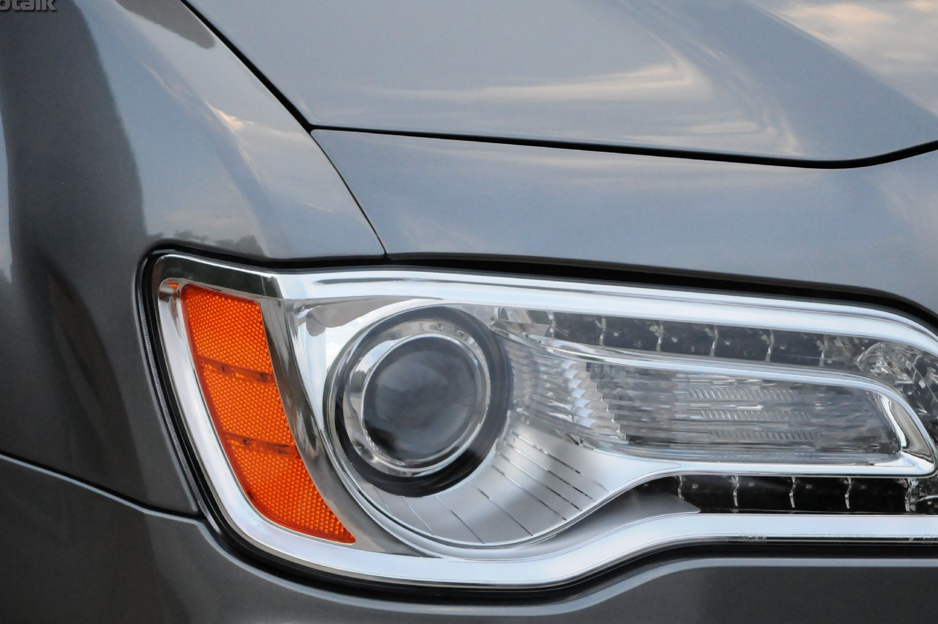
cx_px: 564
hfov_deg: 13.0
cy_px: 401
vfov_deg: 8.7
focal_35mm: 158
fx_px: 4112
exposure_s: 1/640
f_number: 5.6
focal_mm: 80
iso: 2000
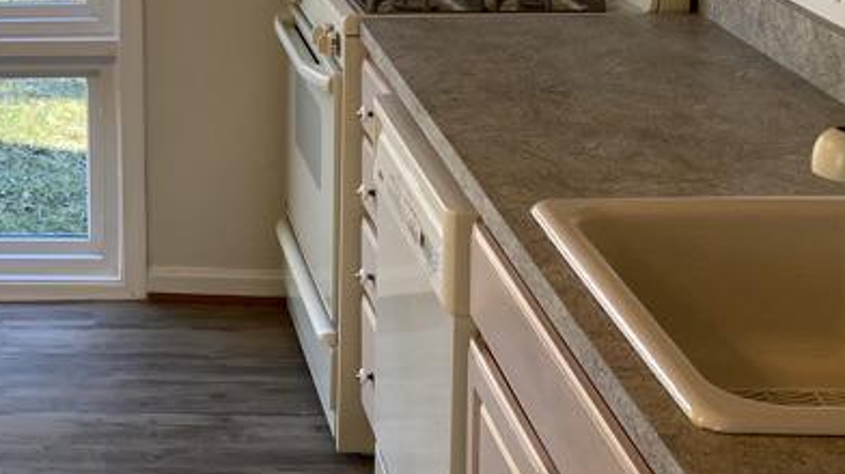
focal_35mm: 74
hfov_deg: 26.5
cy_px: -47
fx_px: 1657
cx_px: -67
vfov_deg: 15.8
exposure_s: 1/120
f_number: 1.8
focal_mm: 4.25
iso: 50
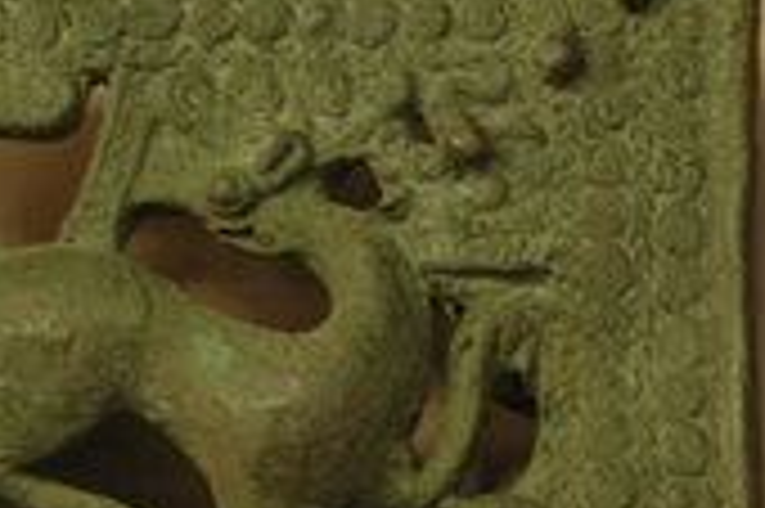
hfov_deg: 7.1
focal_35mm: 291
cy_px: 324
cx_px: 189
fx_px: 6184
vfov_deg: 4.7
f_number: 5.3
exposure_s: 1/10
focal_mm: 75
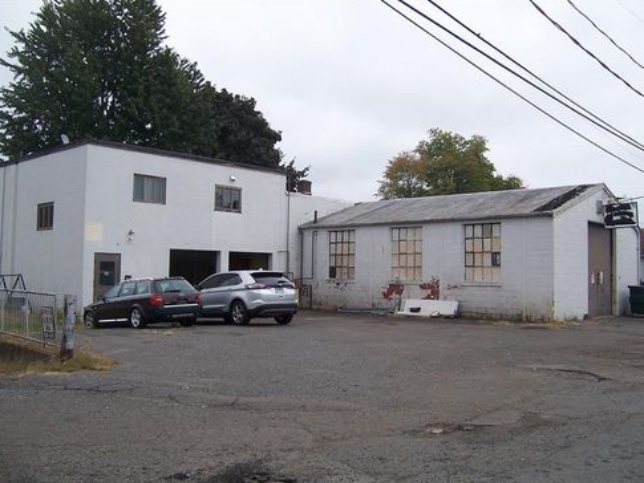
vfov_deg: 41.8
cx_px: 317
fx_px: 633
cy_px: 246
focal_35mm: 34
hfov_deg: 53.9
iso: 80
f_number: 3.4
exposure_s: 1/250
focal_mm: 5.5
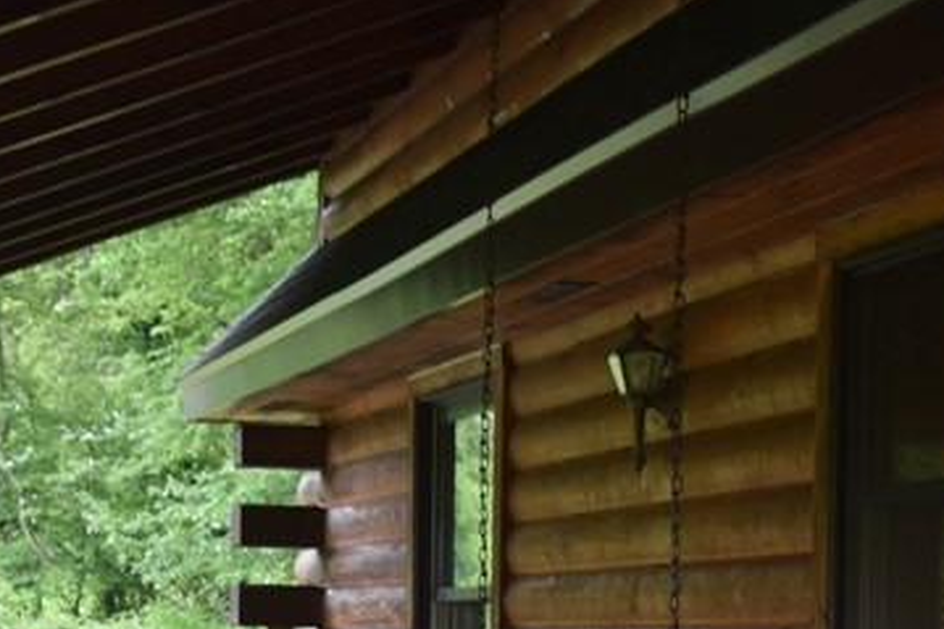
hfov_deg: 17.9
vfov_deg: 11.7
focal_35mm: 114
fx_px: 2975
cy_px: 855
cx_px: 266
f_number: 4
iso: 1000
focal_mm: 25
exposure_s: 1/60
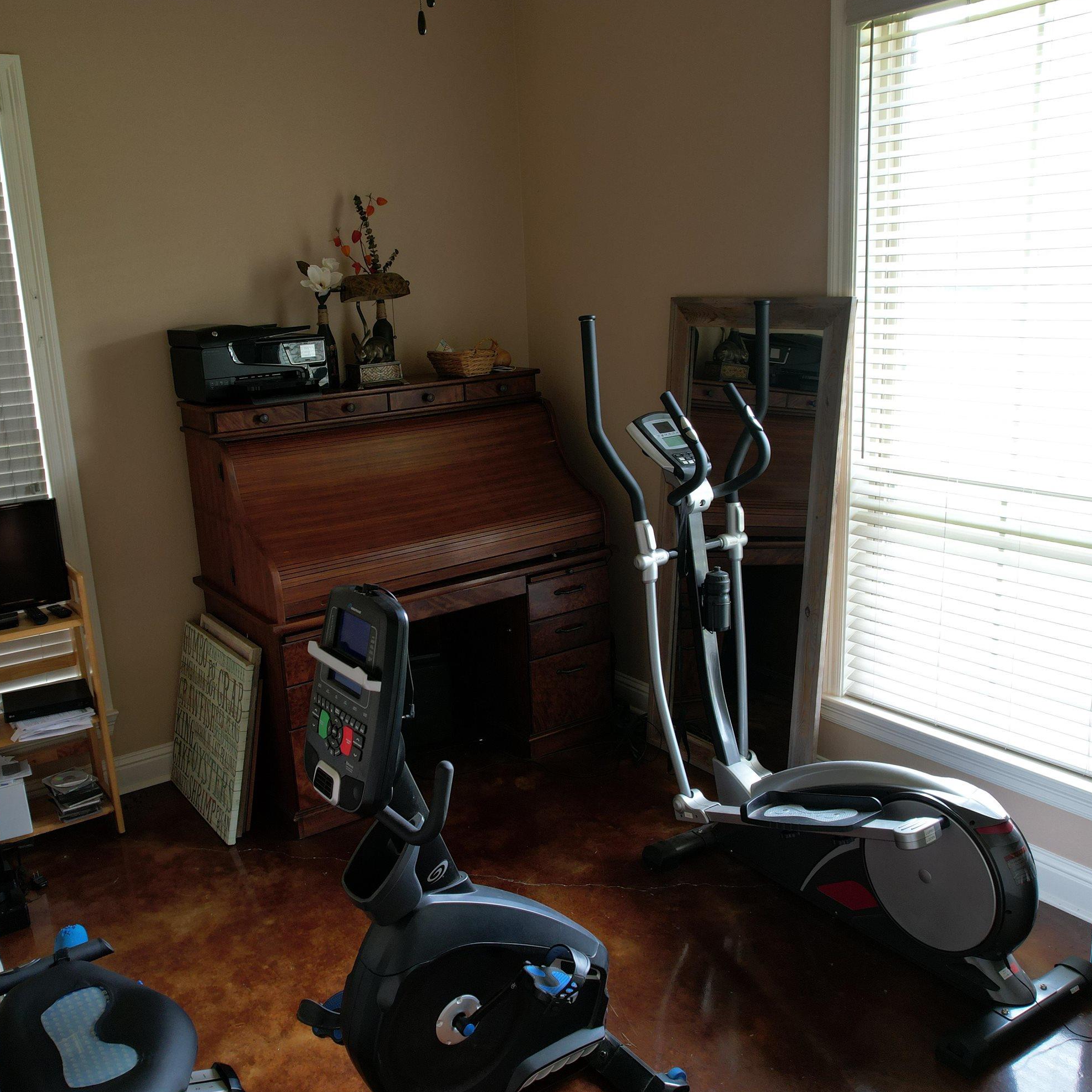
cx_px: 486
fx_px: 1035
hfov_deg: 55.5
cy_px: 556
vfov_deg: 55.6
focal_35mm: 29
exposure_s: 1/30
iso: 100
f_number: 2.8
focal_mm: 8.38
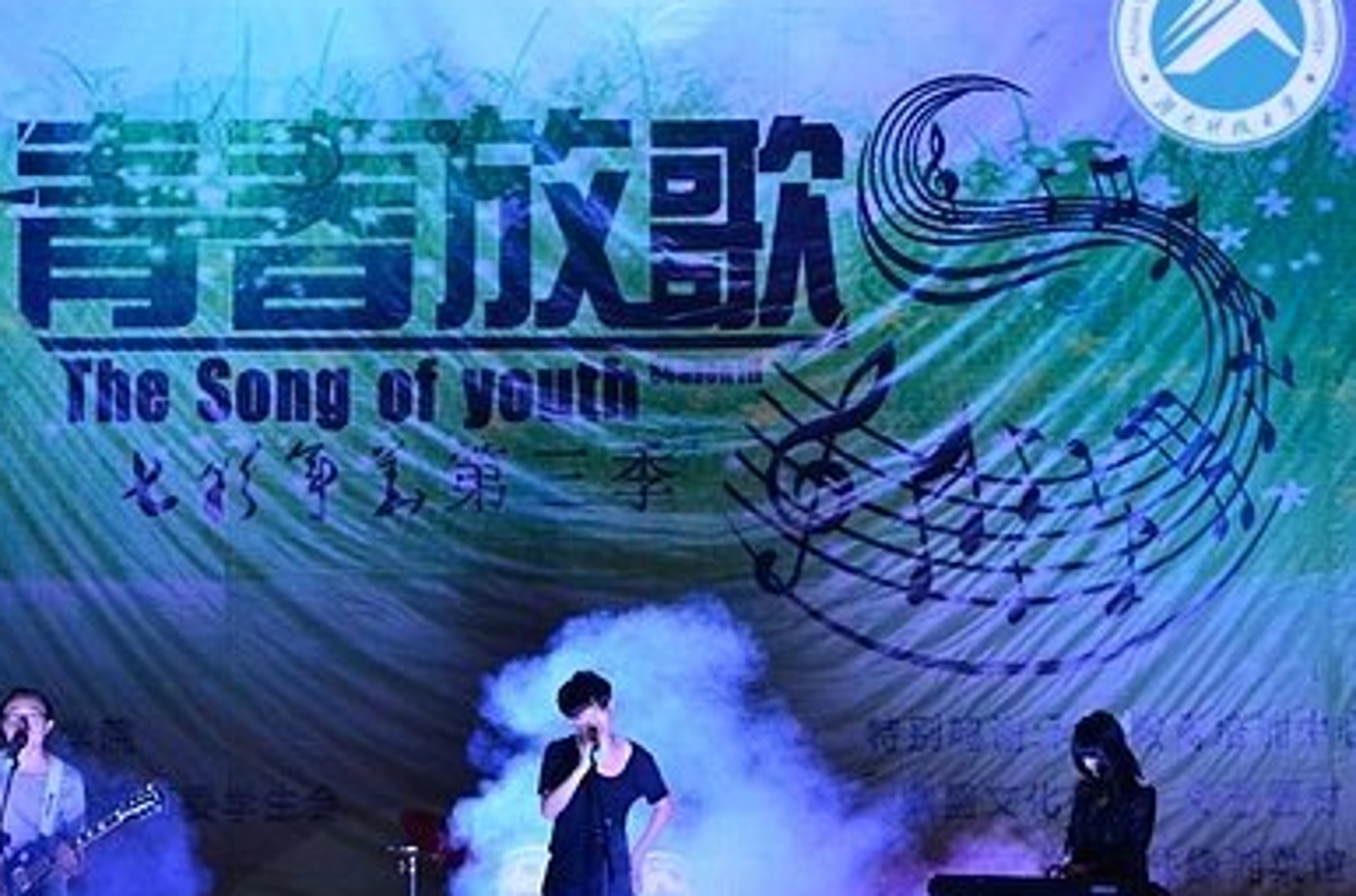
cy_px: 592
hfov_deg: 11.3
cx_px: 727
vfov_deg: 7.5
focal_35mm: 182
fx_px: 6836
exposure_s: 1/400
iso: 1600
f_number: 3.2
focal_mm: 78
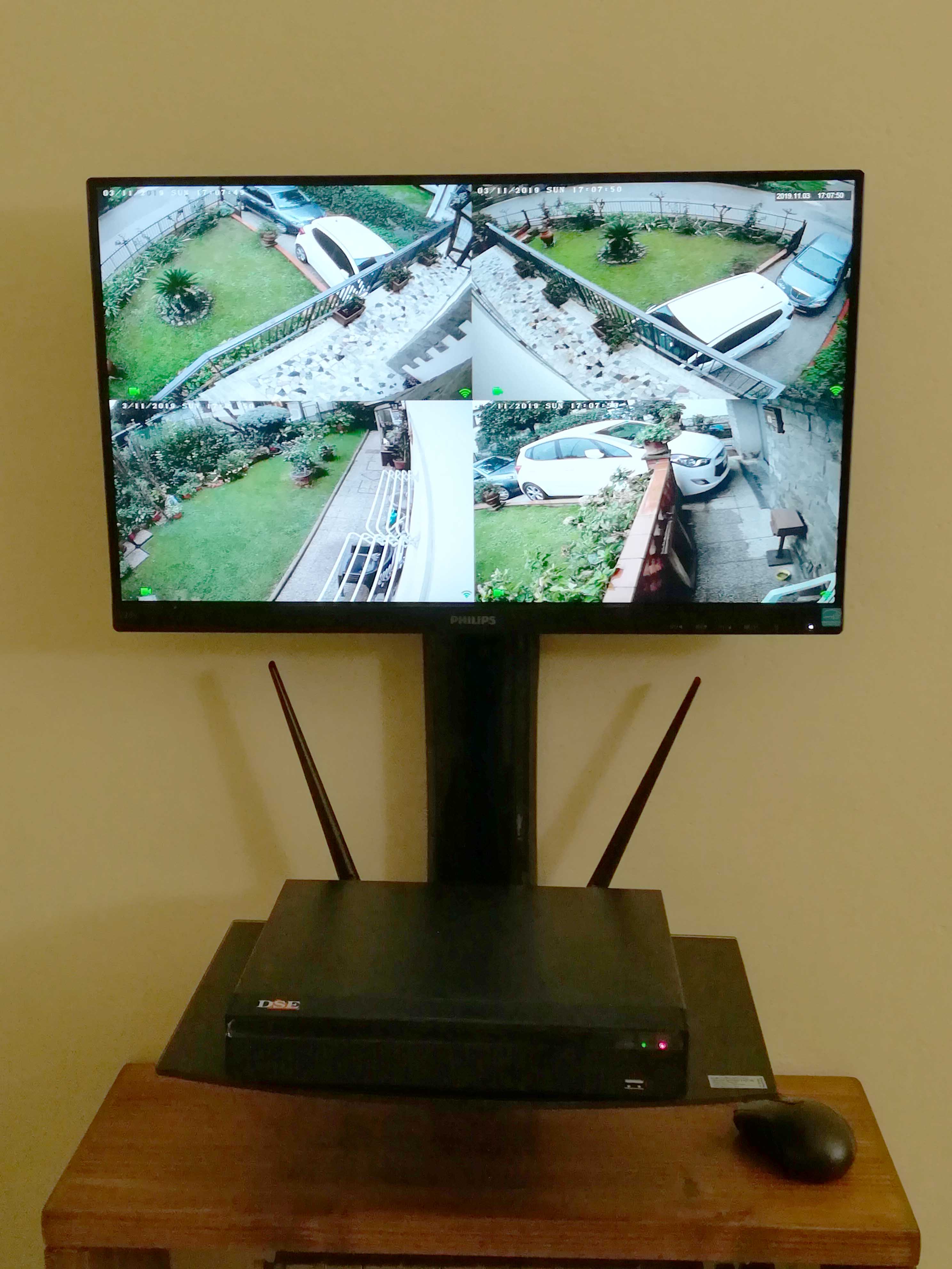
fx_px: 1540
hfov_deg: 34.3
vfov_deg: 44.8
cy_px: 634
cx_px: 476
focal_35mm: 42
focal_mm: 3.83
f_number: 2.2
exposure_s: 1/33.3
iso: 200
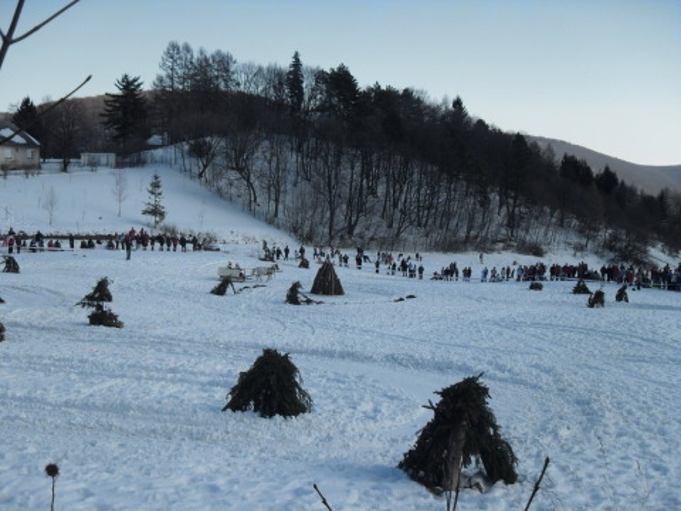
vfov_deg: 40.7
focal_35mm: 35
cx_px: 340
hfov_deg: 52.6
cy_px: 256
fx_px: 689
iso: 100
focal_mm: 6.2
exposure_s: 1/180
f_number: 8.9
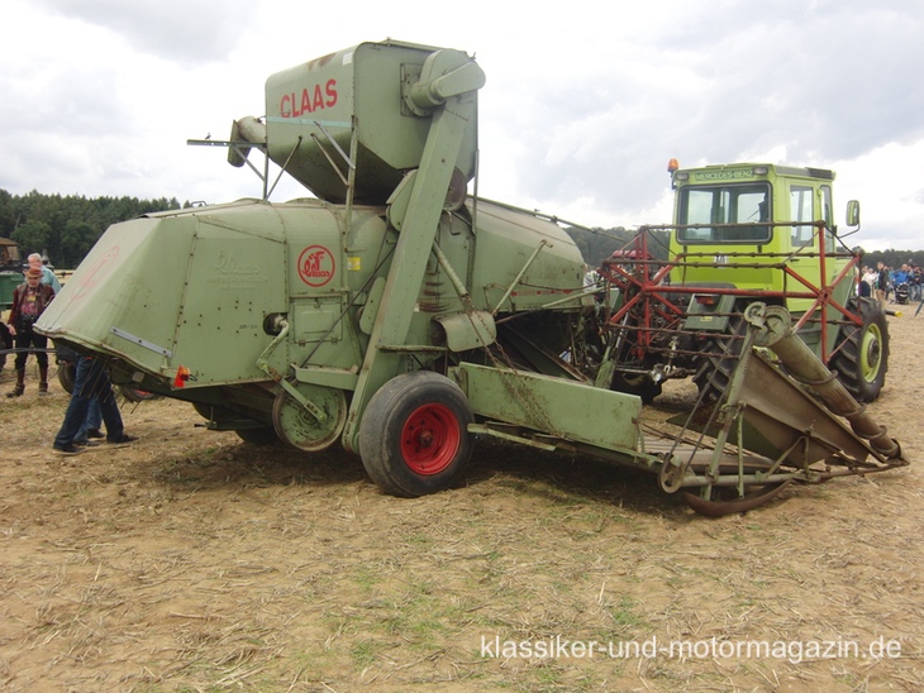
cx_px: 462
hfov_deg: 52.6
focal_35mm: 35
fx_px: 935
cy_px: 346
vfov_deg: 40.7
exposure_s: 1/320
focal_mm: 6.1
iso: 100
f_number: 3.6
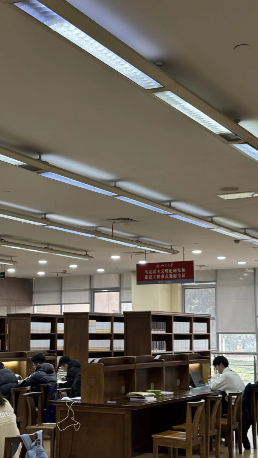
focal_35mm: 58
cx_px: 115
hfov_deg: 20.7
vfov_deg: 36.0
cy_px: 241
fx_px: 705
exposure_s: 1/50
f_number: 1.78
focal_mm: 6.76
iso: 80
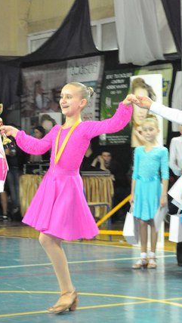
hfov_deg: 9.8
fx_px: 1063
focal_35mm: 124
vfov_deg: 17.3
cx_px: 133
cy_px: 162
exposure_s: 1/60
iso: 3200
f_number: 6.3
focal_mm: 52
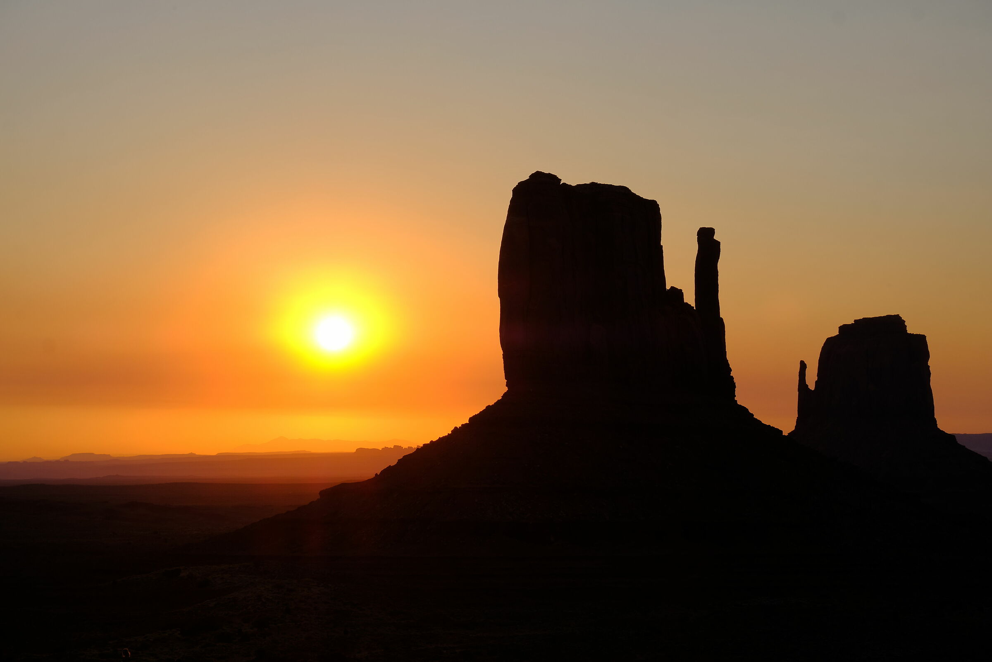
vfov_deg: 18.2
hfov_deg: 27.0
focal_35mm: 75
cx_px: 496
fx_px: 2067
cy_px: 331
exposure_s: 1/180
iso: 200
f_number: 11
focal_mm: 50
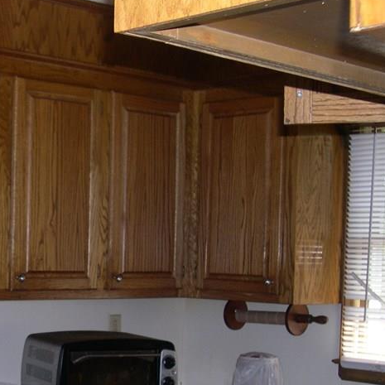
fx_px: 931
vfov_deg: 23.0
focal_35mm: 74
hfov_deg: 22.6
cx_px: 11
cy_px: 306
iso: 126
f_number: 2.8
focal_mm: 8
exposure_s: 1/60
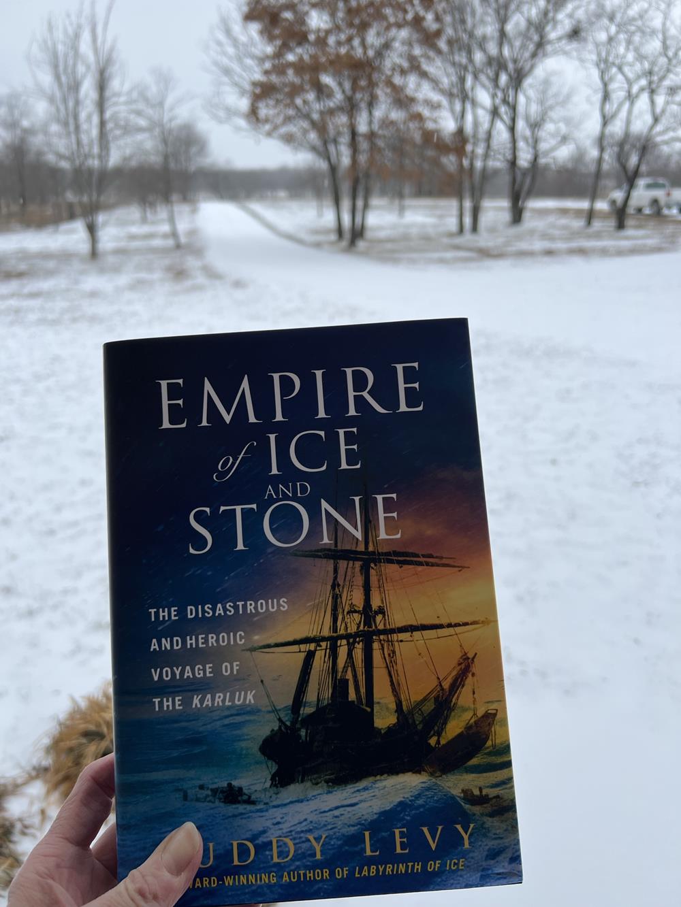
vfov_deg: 67.3
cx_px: 340
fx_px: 682
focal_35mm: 26
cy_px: 454
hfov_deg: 53.1
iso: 50
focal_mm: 5.7
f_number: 1.5
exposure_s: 1/775
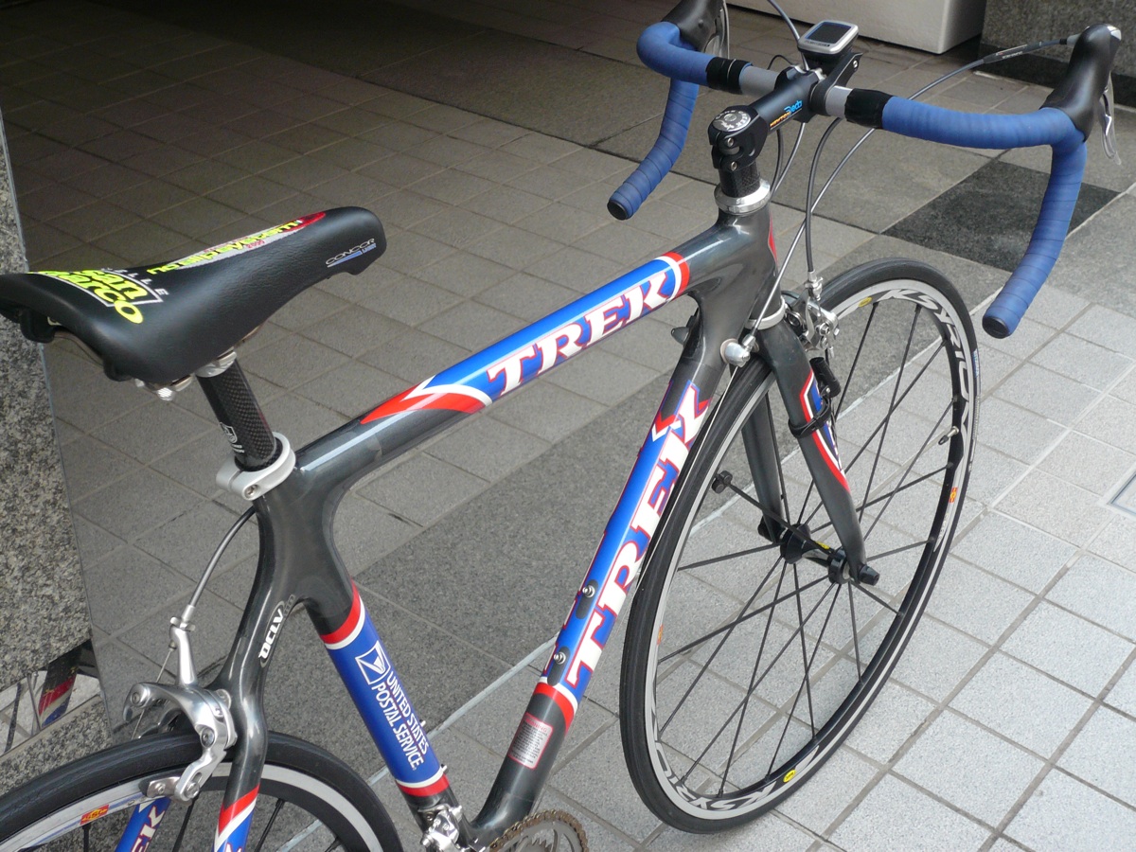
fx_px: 1608
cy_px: 426
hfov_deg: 38.9
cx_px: 568
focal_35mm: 49
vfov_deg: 29.7
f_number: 3.6
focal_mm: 8.1
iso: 100
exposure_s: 1/20
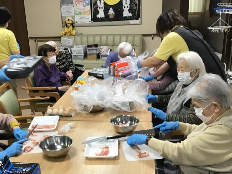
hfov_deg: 43.6
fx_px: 288
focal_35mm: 43
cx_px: 94
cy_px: 103
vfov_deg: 33.5
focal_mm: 3.3
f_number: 2.4
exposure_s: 1/30
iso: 100
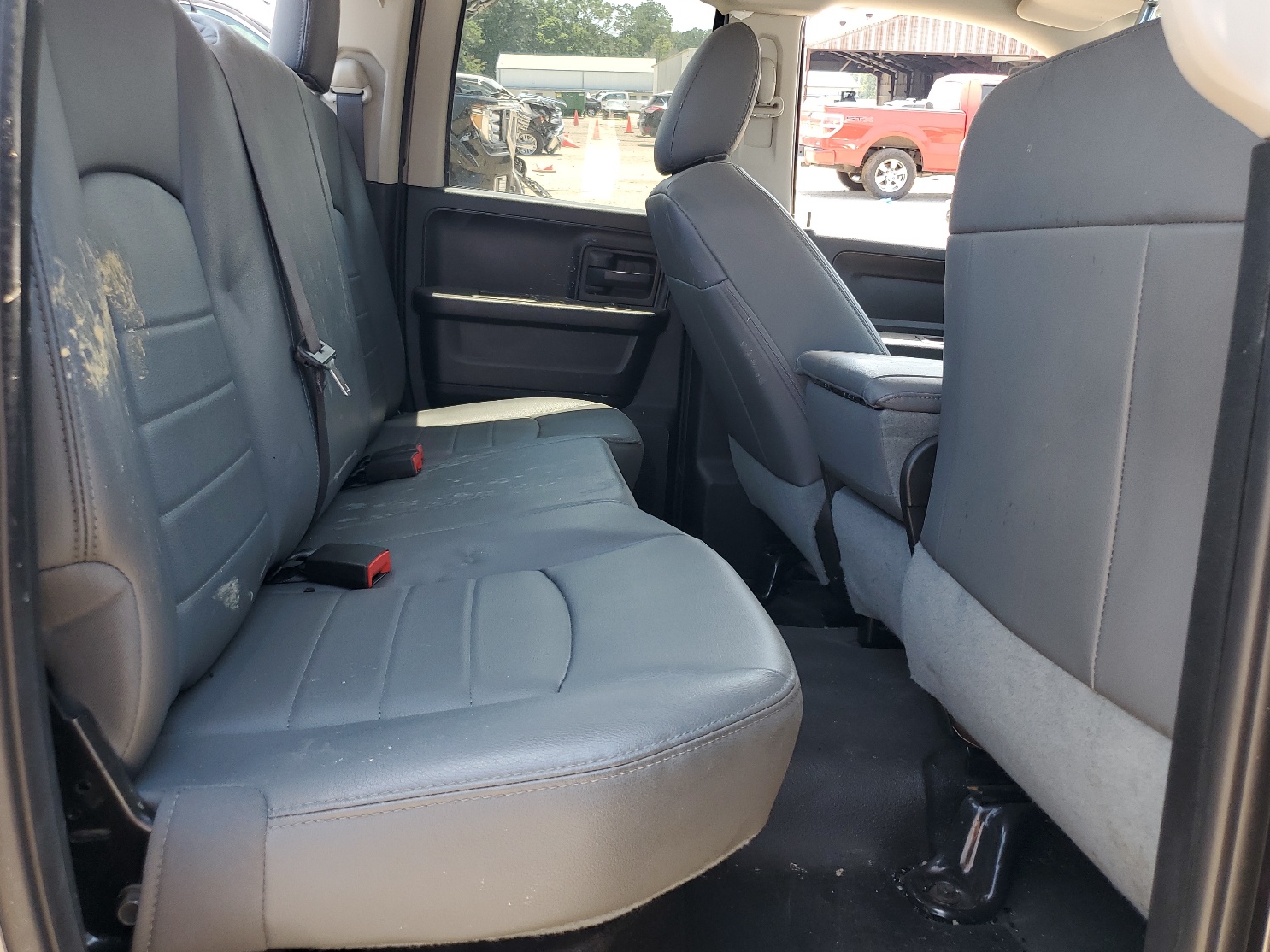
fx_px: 1027
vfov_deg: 49.7
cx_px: 626
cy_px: 449
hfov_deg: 63.4
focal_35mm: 28
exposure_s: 1/250
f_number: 1.5
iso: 50
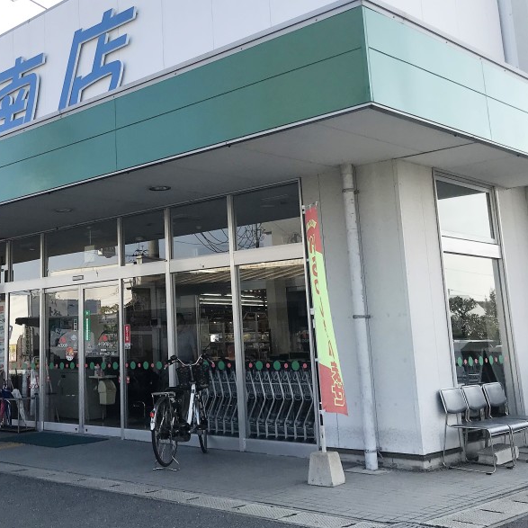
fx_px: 777
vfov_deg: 37.2
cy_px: 187
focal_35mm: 45
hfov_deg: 36.7
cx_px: 135
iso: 20
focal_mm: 3.99
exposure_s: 1/1088
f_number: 1.8
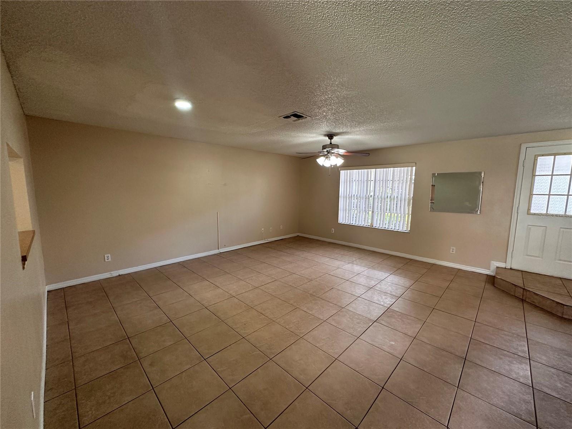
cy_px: 214
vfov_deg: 85.7
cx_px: 286
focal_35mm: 14
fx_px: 231
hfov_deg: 102.1
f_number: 2.2
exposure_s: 1/120
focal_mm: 2.22
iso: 250
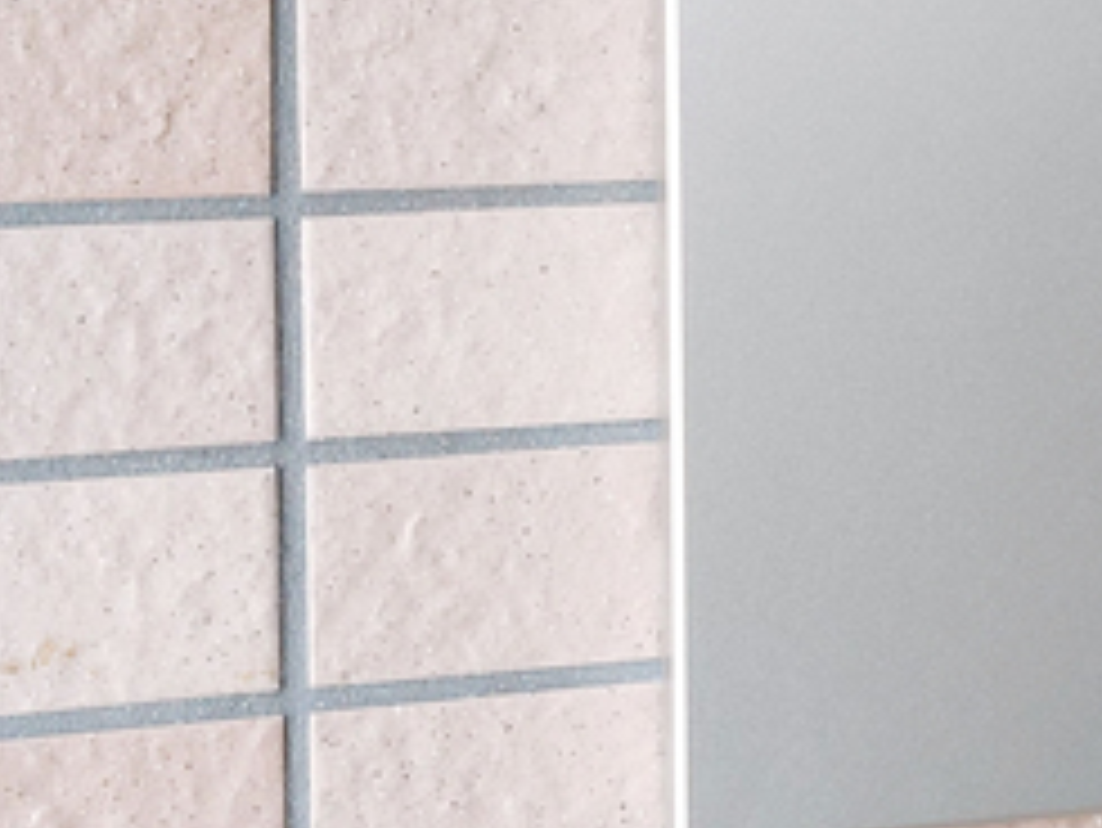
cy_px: 18
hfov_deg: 19.2
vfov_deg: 15.5
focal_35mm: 94
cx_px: 1466
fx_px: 2994
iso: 80
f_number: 1.8
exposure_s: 1/24
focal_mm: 5.23
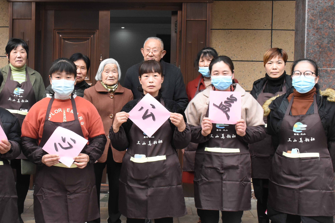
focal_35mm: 51
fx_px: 475
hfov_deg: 38.4
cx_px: 107
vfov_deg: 26.5
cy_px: 97
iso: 2000
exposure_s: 1/320
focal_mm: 22
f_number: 9
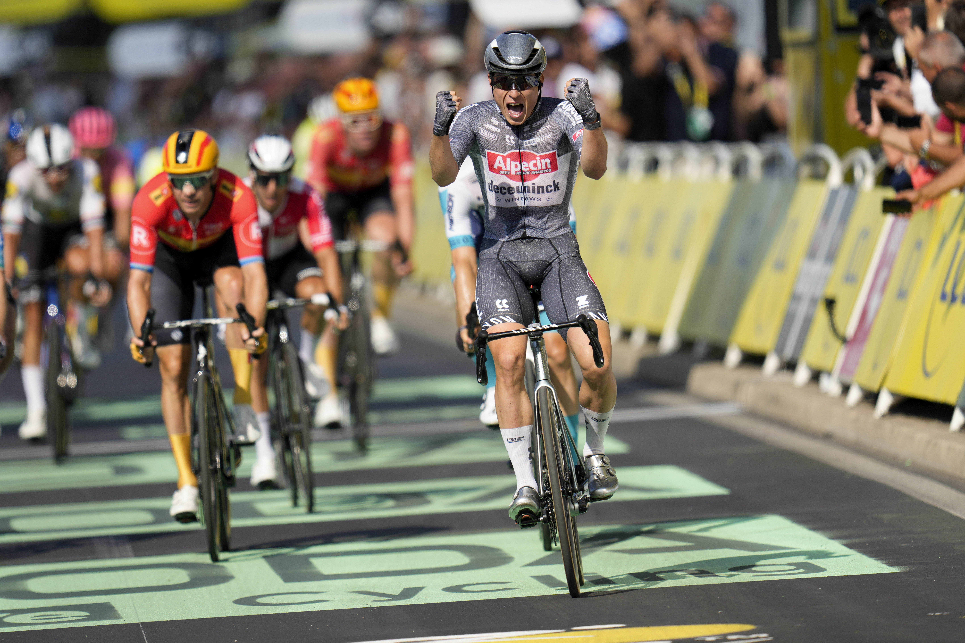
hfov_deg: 5.2
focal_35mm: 400
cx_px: 482
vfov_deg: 3.4
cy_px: 322
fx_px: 10721
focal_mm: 400
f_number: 2.8
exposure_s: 1/2500
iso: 125
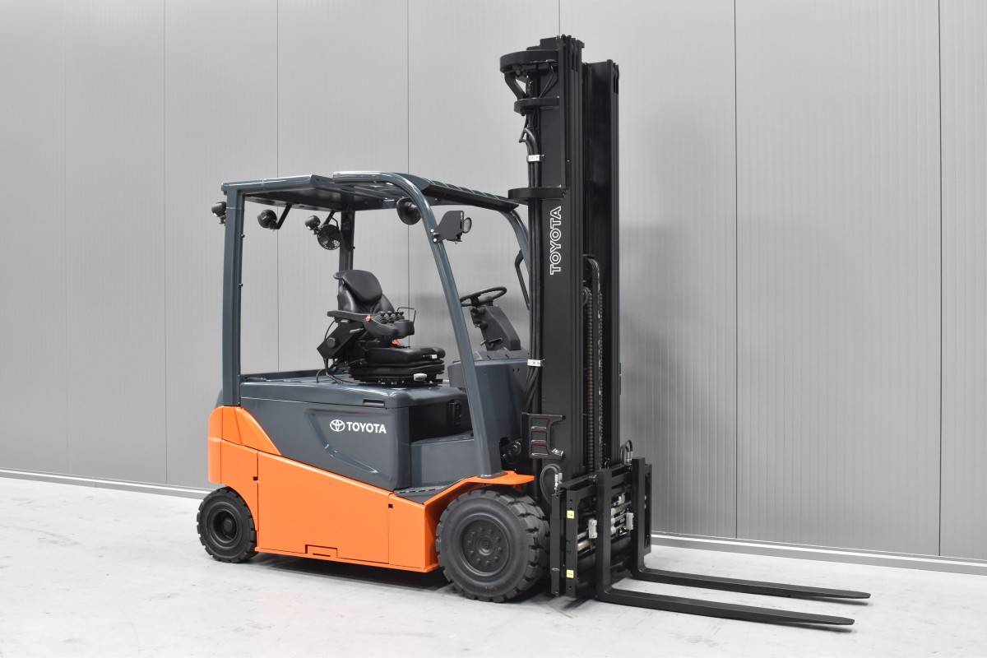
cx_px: 494
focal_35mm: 38
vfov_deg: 35.5
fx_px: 1028
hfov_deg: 51.3
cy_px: 329
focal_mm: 25
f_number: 7.1
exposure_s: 1/15
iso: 1600
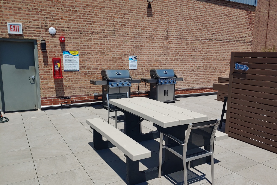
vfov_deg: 44.9
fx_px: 223
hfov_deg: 63.5
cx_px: 154
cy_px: 99
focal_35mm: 29
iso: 50
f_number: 1.5
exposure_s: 1/4000
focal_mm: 4.23
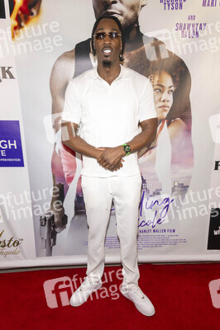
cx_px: 110
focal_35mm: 24
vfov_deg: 73.8
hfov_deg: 53.1
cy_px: 165
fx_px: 220
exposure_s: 1/200
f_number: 5.6
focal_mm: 24
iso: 400
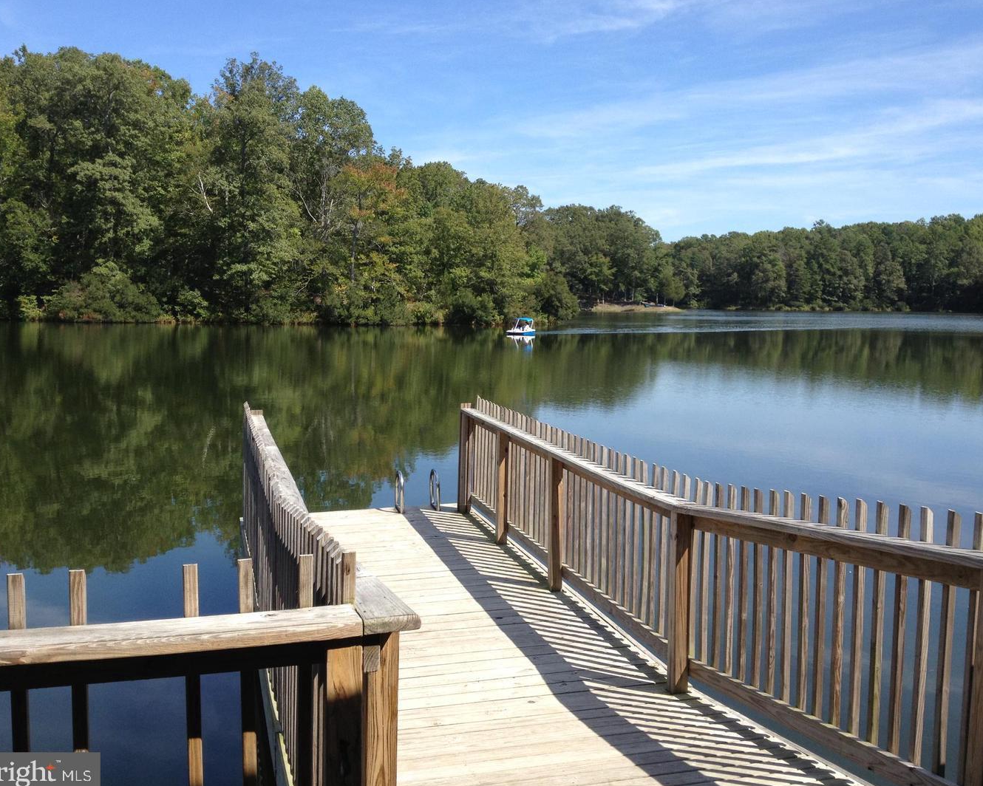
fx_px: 1076
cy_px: 396
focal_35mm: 37
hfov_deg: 49.1
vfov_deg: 40.1
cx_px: 503
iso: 50
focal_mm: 4.28
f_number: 2.4
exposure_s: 1/1062
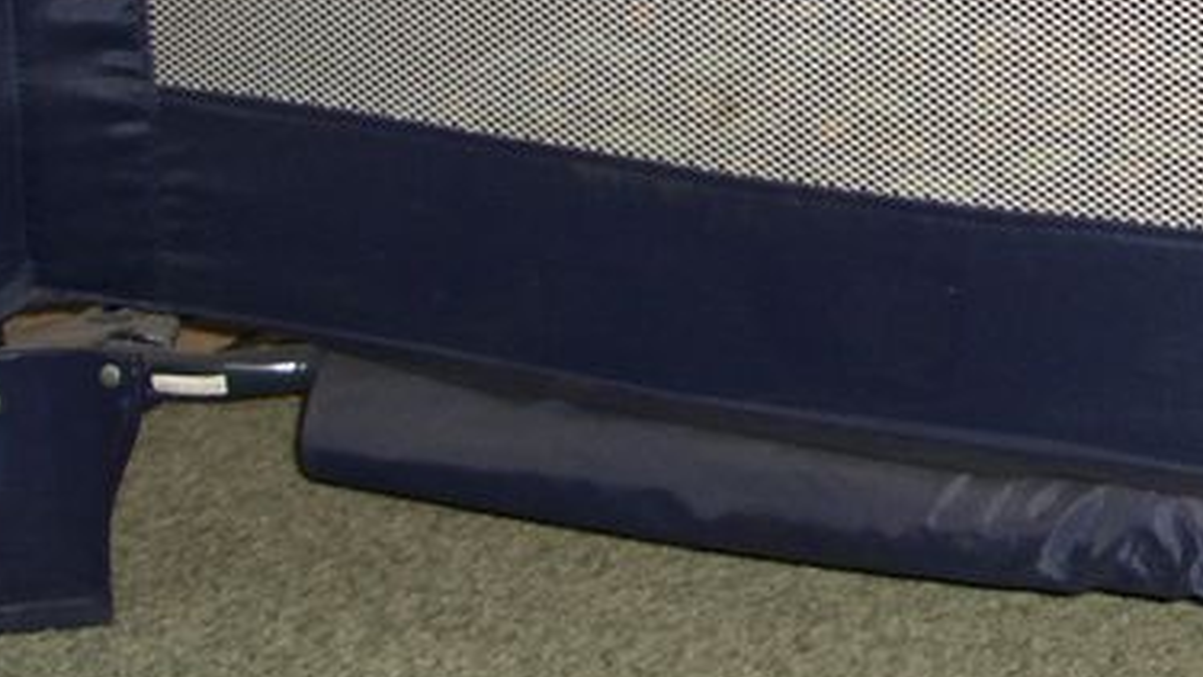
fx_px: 3062
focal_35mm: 96
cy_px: -334
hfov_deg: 20.7
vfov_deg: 12.0
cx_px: 1450
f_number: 2.8
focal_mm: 7.1
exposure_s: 1/60
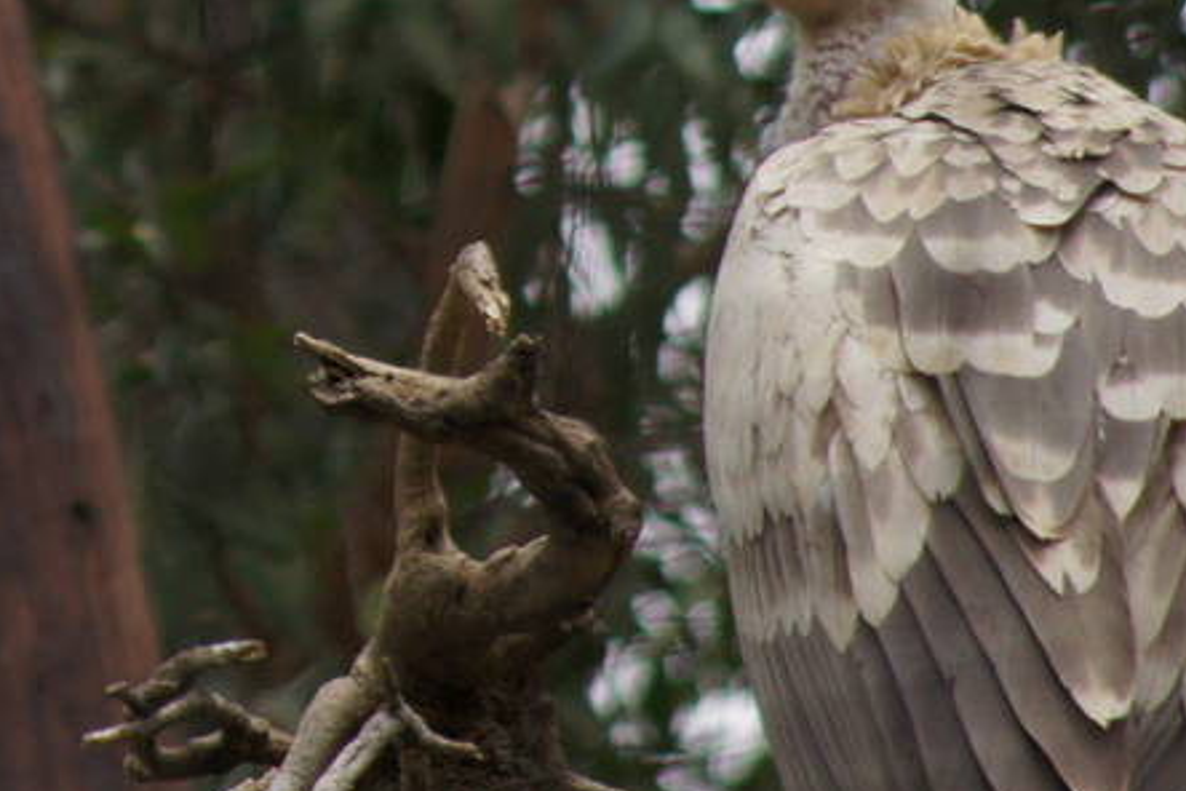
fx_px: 35610
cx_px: -711
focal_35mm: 1081
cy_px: -418
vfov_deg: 1.3
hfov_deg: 1.9
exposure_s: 1/500
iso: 250
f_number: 5.6
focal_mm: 200
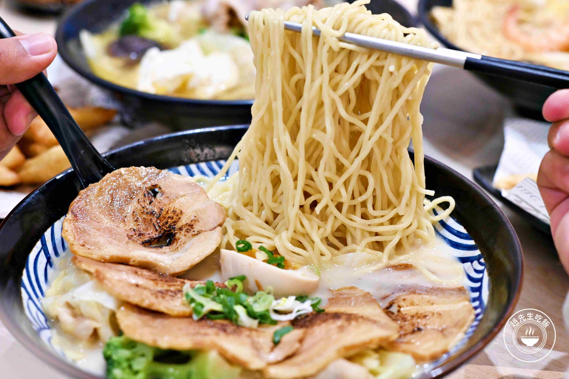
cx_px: 284
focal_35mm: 75
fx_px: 1185
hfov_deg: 27.0
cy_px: 190
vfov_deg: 18.2
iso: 3200
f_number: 3.2
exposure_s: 1/160
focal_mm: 50
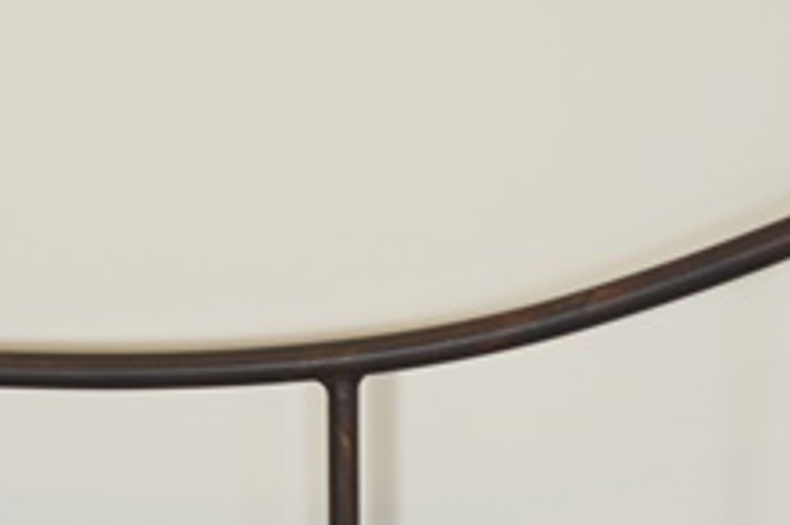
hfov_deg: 13.2
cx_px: 175
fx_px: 3399
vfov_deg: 8.8
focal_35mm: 155
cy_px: 446
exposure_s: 1/60
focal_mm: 38
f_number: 5
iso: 500
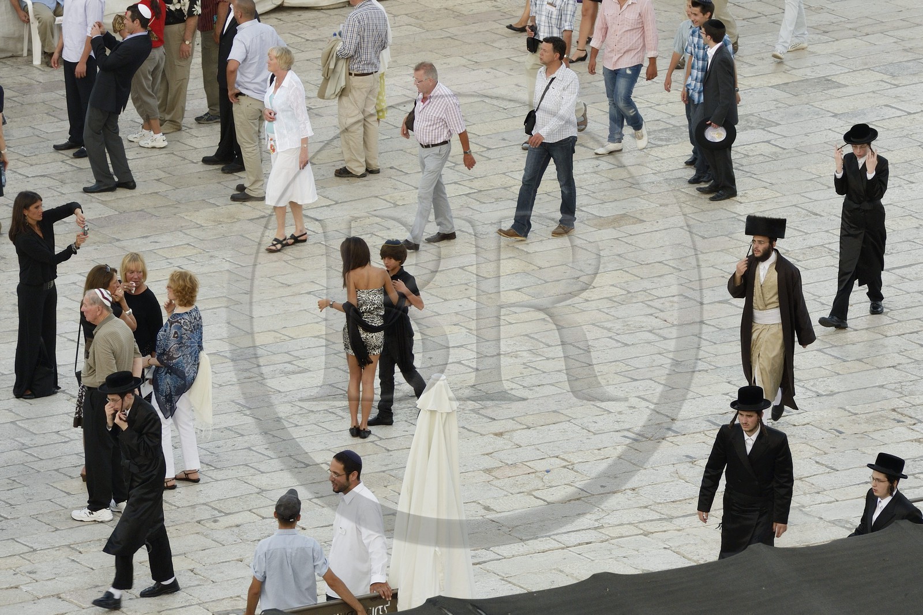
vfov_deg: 6.9
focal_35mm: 200
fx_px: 5126
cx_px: 462
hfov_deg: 10.3
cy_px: 308
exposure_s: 1/200
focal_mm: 200
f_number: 9
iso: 800
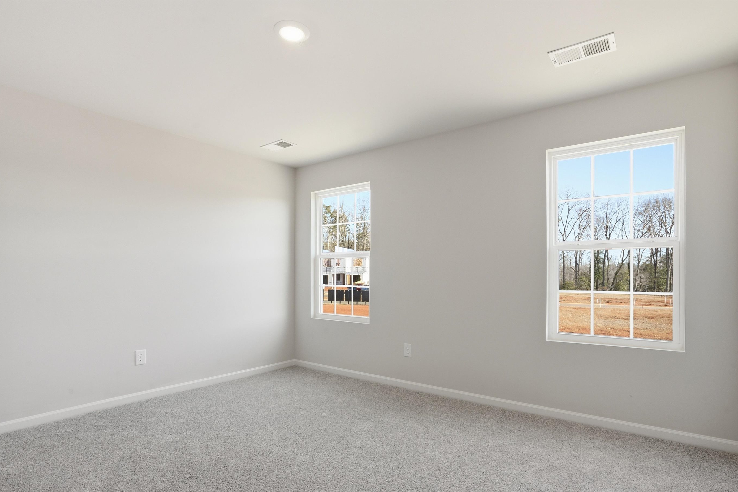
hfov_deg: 89.9
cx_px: 390
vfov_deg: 67.1
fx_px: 369
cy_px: 276
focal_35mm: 18
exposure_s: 1/160
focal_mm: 16
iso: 160
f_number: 11
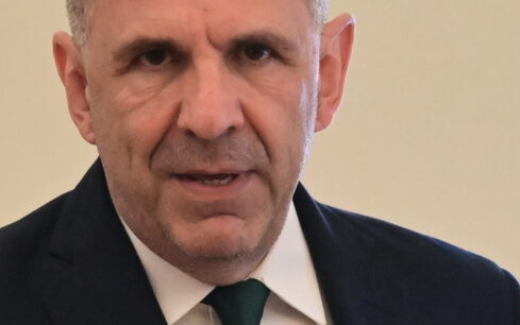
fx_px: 3289
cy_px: 85
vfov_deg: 5.7
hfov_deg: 9.0
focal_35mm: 232
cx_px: 315
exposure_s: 1/250
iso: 6400
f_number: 5
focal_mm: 145
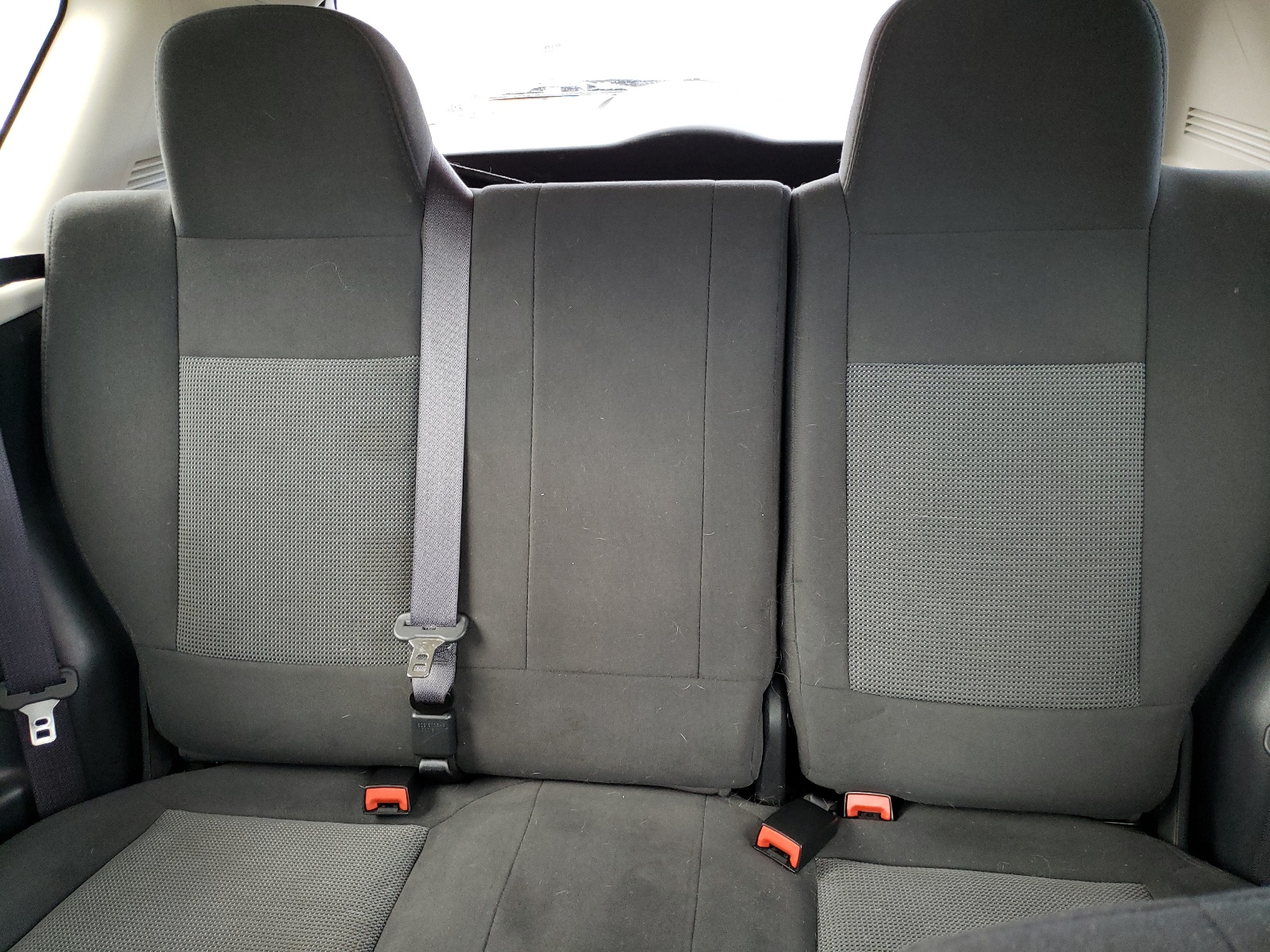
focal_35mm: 26
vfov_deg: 53.1
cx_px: 635
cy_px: 476
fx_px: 954
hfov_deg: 67.3
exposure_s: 1/60.2
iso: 178
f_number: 1.5
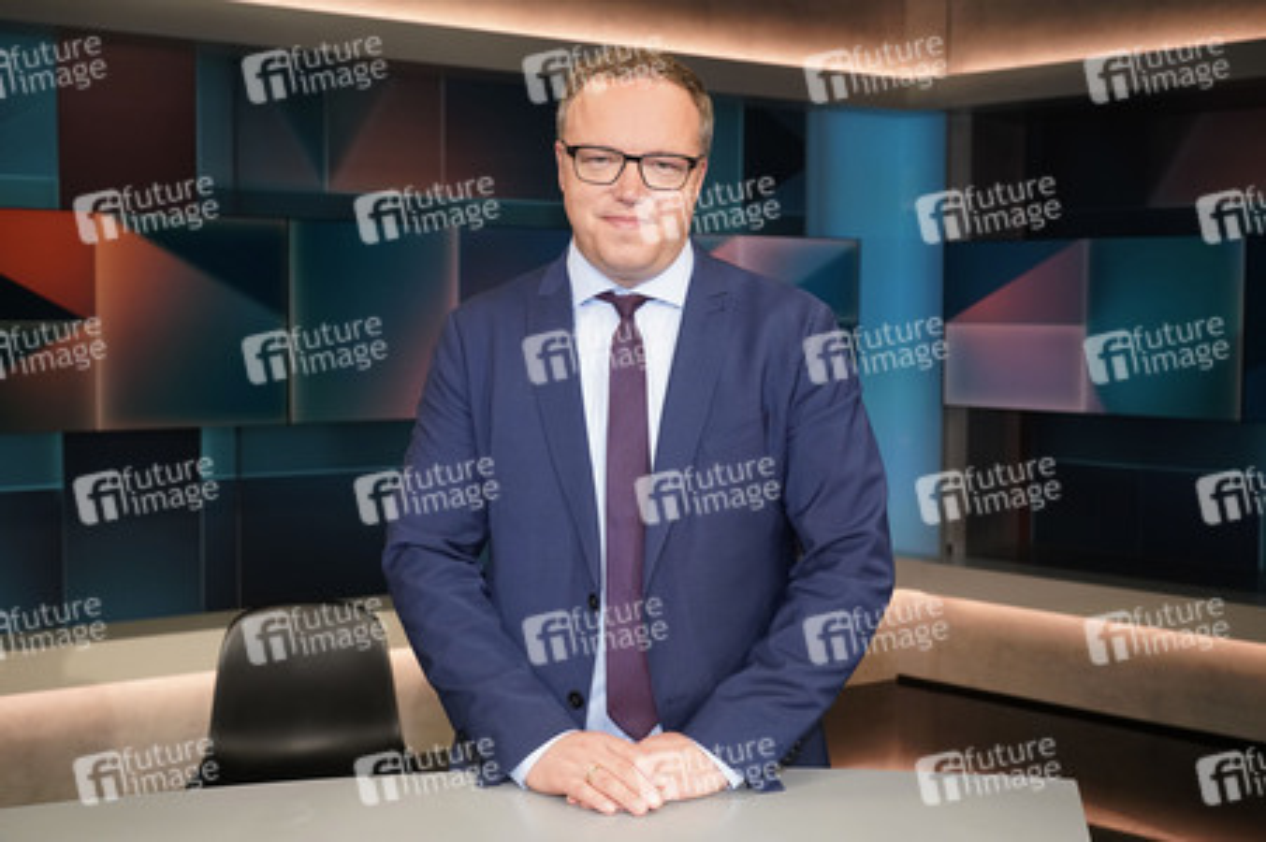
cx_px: 633
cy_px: 421
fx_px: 1230
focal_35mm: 35
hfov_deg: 54.5
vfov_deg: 37.8
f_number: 5
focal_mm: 35
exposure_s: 1/160
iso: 2000
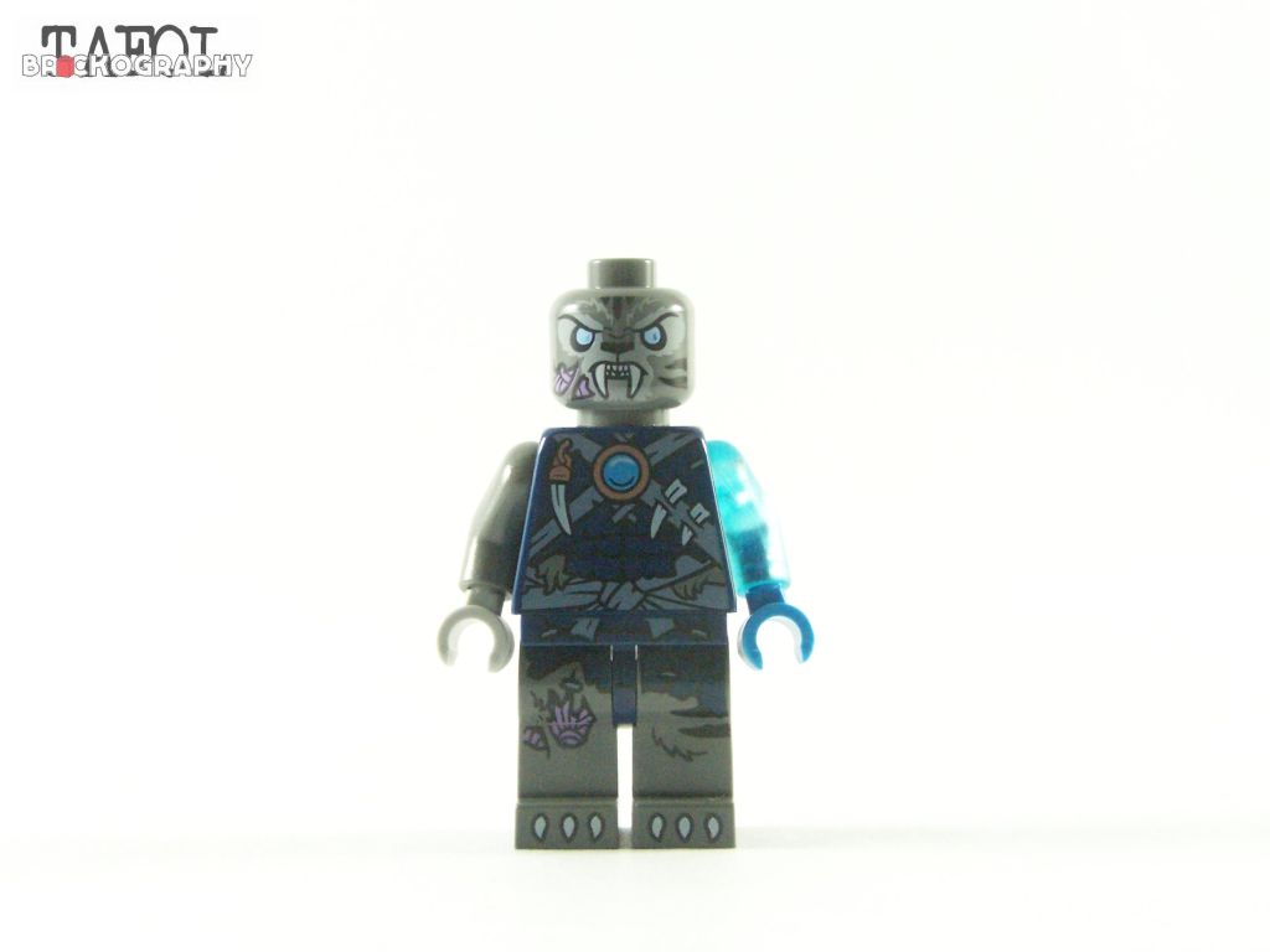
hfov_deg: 28.2
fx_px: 2531
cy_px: 476
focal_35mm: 69
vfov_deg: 21.3
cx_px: 635
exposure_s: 1/60
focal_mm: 11.5
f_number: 4
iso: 400
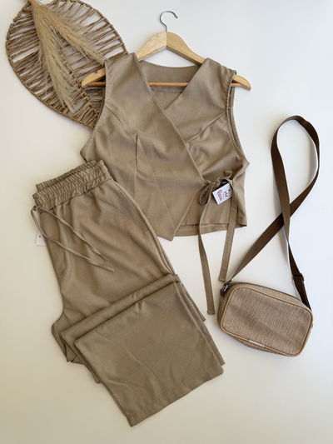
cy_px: 222
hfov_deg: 56.8
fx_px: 308
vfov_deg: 71.6
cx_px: 166
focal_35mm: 24
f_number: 1.78
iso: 80
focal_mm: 6.76
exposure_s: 1/280
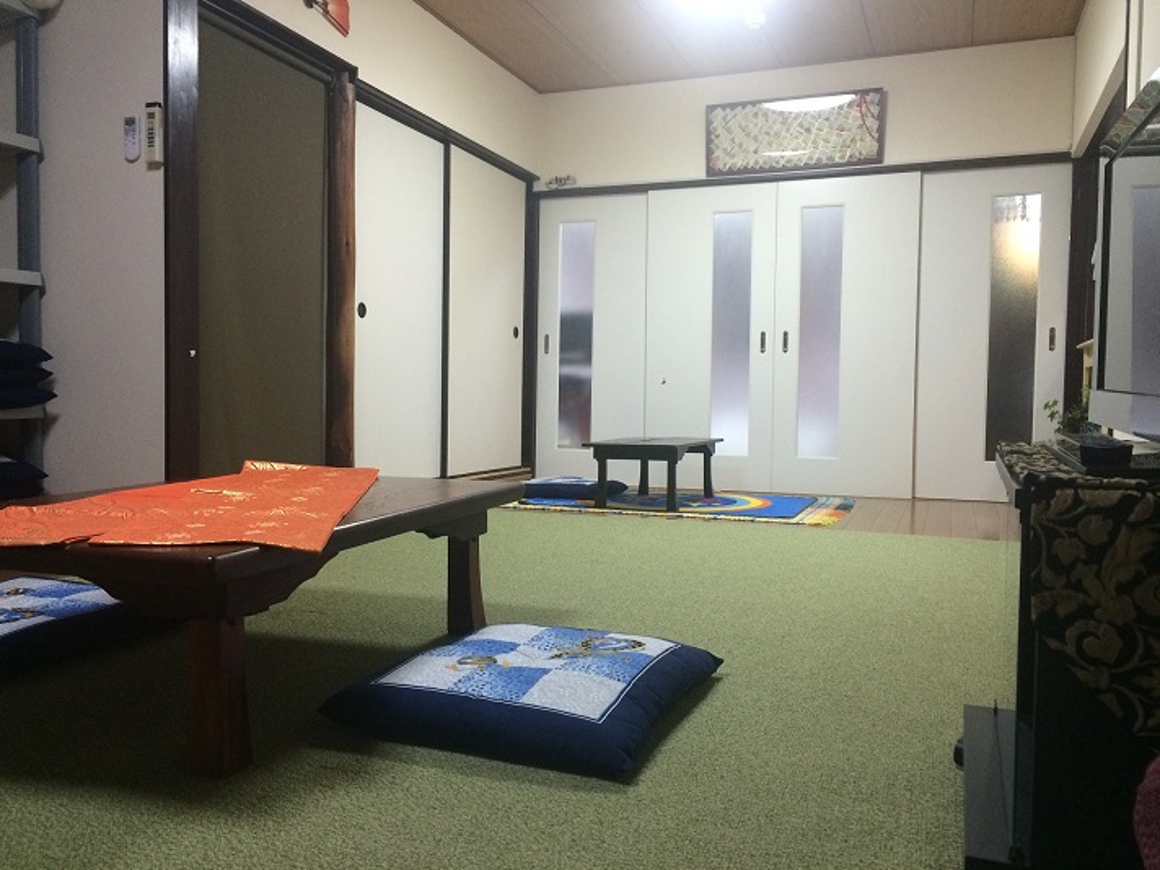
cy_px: 435
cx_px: 580
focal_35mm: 29
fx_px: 972
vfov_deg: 48.2
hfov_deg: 61.7
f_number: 2.2
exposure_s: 1/30
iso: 125
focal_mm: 4.15
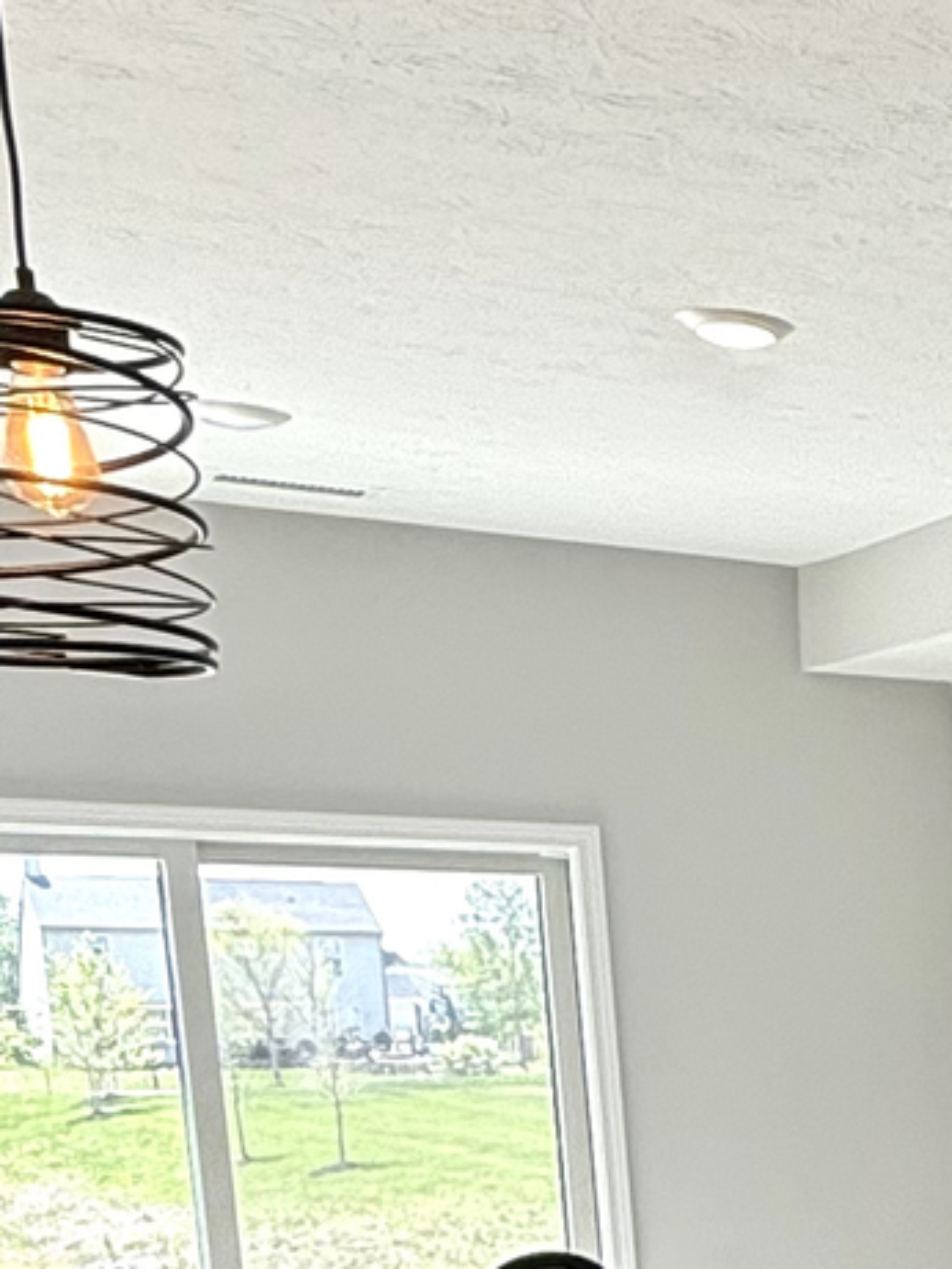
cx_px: 1885
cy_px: 1440
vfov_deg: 25.5
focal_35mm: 70
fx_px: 2566
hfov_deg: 16.3
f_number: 2.2
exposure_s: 1/120
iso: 100
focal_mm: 2.22
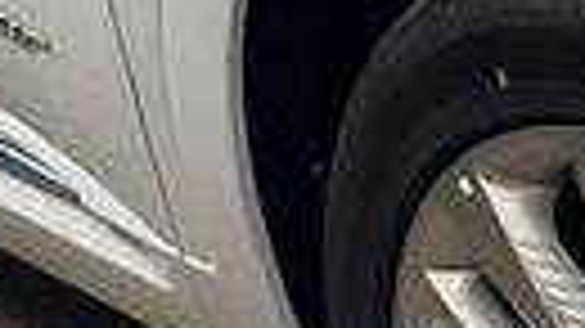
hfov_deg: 10.3
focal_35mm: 202
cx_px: 850
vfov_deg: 6.0
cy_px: 409
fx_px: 3132
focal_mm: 6.76
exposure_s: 1/60
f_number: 1.78
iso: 125
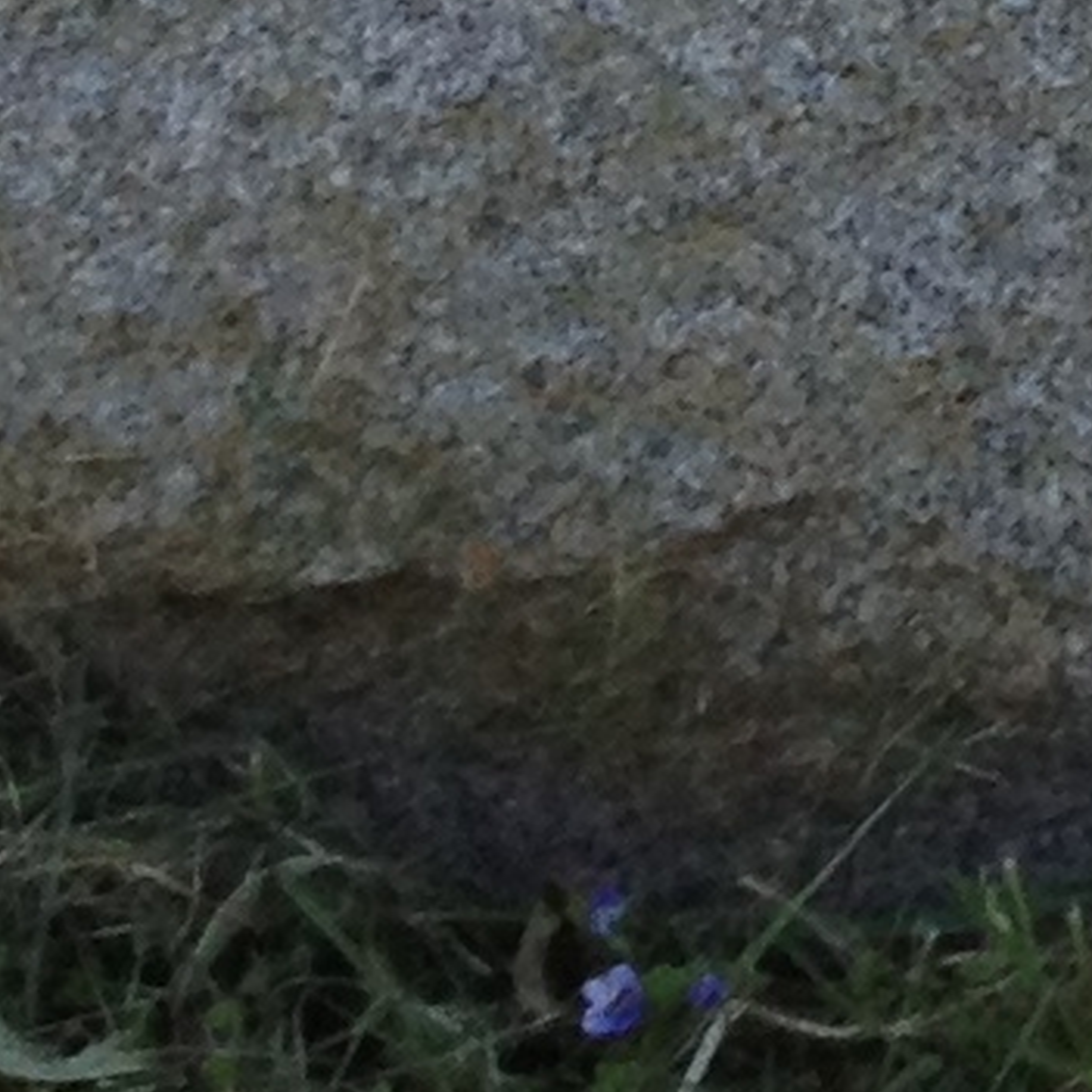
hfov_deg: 5.6
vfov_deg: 5.7
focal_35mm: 288
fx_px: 10279
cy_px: -2293
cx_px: 3528
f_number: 2.4
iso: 64
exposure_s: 1/415
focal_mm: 4.28
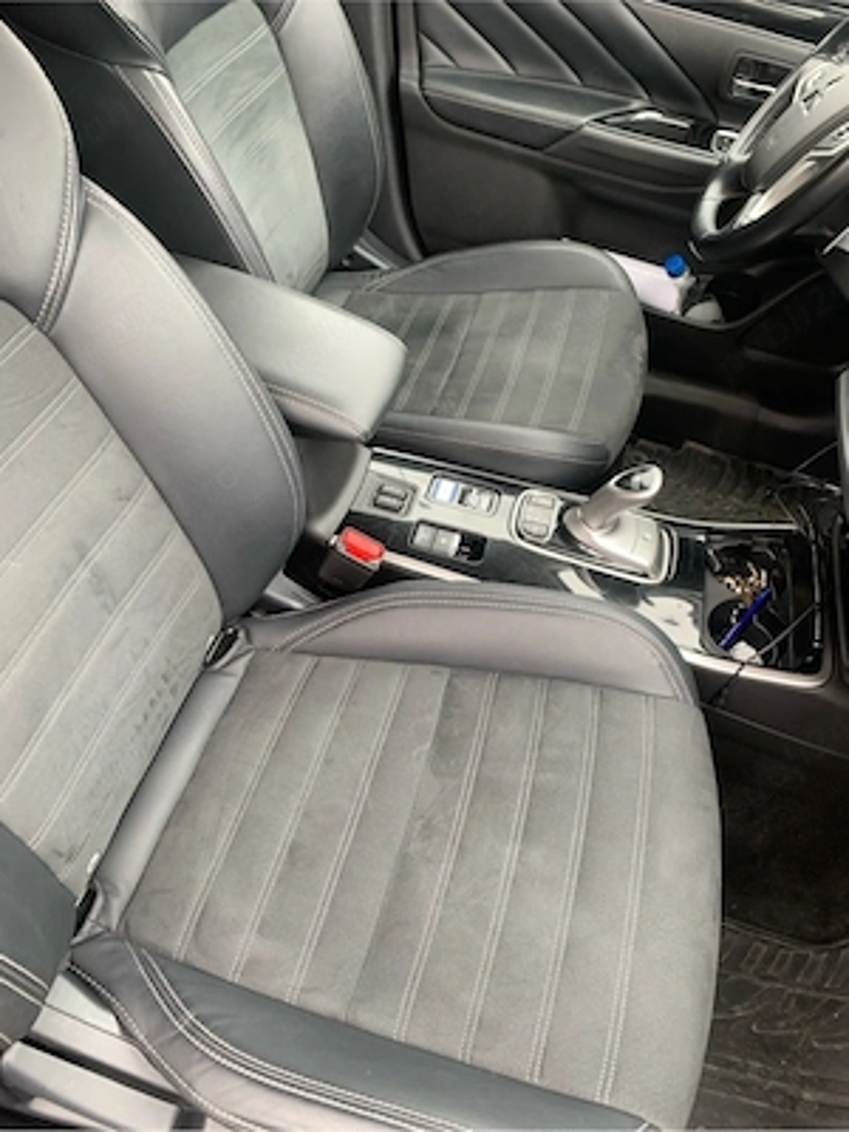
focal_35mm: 26
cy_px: 566
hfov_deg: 53.1
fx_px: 850
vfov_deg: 67.3
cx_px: 424
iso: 100
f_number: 1.8
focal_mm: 4.25
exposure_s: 1/119
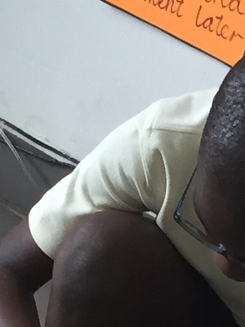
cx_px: 248
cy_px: 641
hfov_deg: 7.8
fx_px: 1783
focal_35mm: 189
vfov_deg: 9.8
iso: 40
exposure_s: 1/33
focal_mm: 4.15
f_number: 2.2
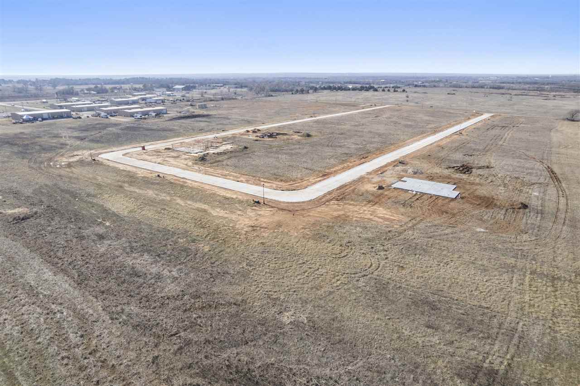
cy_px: 193
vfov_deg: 57.2
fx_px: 354
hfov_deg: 78.6
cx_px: 290
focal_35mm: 22
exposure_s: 1/2500
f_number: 2.8
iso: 160
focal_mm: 8.38
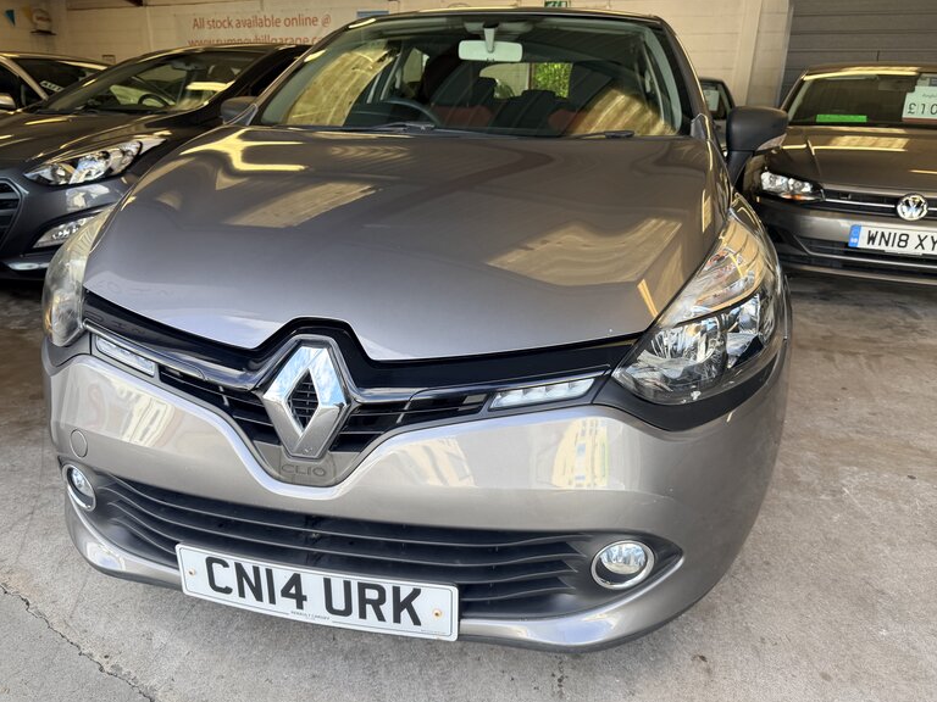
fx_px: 677
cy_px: 344
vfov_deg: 54.9
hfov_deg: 69.4
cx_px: 468
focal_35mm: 25
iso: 100
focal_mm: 6.76
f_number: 1.78
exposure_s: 1/347
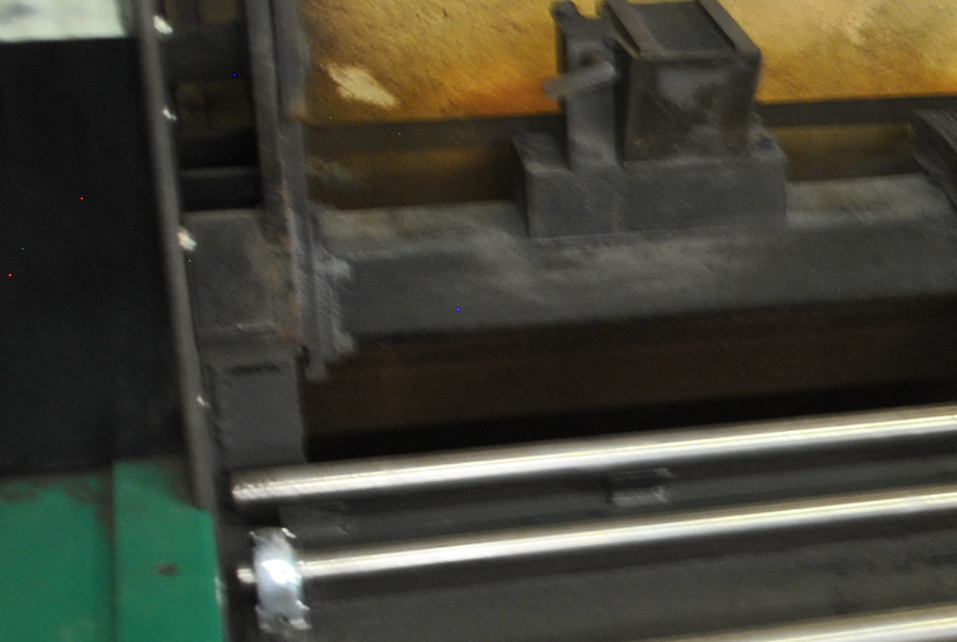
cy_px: 557
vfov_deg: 15.6
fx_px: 2317
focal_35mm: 87
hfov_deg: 21.2
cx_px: 1233
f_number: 3.5
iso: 200
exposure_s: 1/1.6
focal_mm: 18
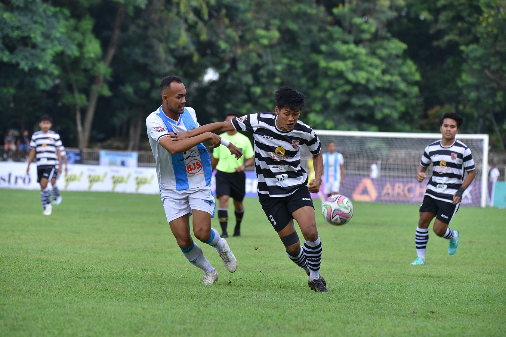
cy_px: 168
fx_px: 3092
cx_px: 253
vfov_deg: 6.2
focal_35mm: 220
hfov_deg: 9.4
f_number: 6.3
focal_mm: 220
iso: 1800
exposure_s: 1/800
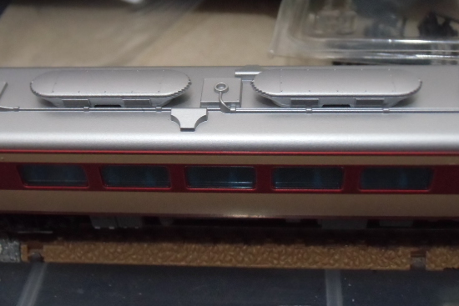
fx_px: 587
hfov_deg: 42.7
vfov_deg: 29.2
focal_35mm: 46
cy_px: 121
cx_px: 220
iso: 800
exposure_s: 1/30
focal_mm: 6.67
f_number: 3.9
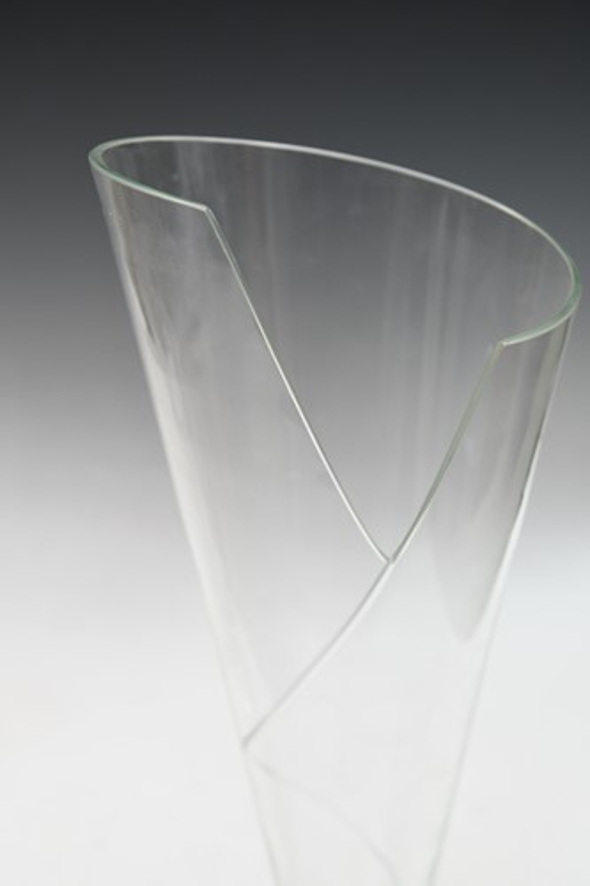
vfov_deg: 30.5
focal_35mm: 66
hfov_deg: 20.6
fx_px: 1623
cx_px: 295
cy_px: 443
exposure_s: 1/40
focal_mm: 44
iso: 800
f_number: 6.3
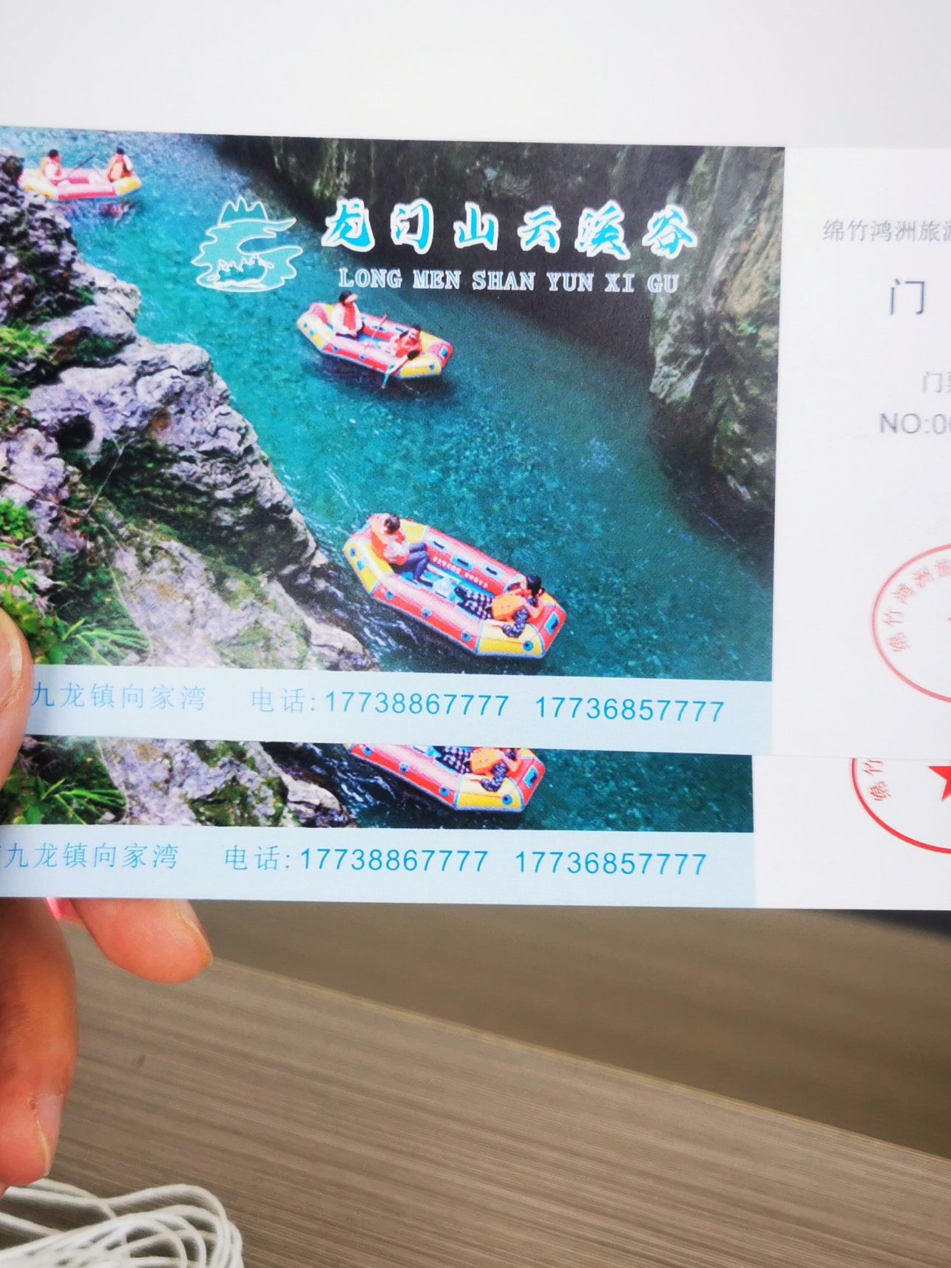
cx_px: 467
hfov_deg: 33.6
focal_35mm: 43
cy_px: 634
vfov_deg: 43.9
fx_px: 1575
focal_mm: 5.56
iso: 50
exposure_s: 1/455
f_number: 1.6
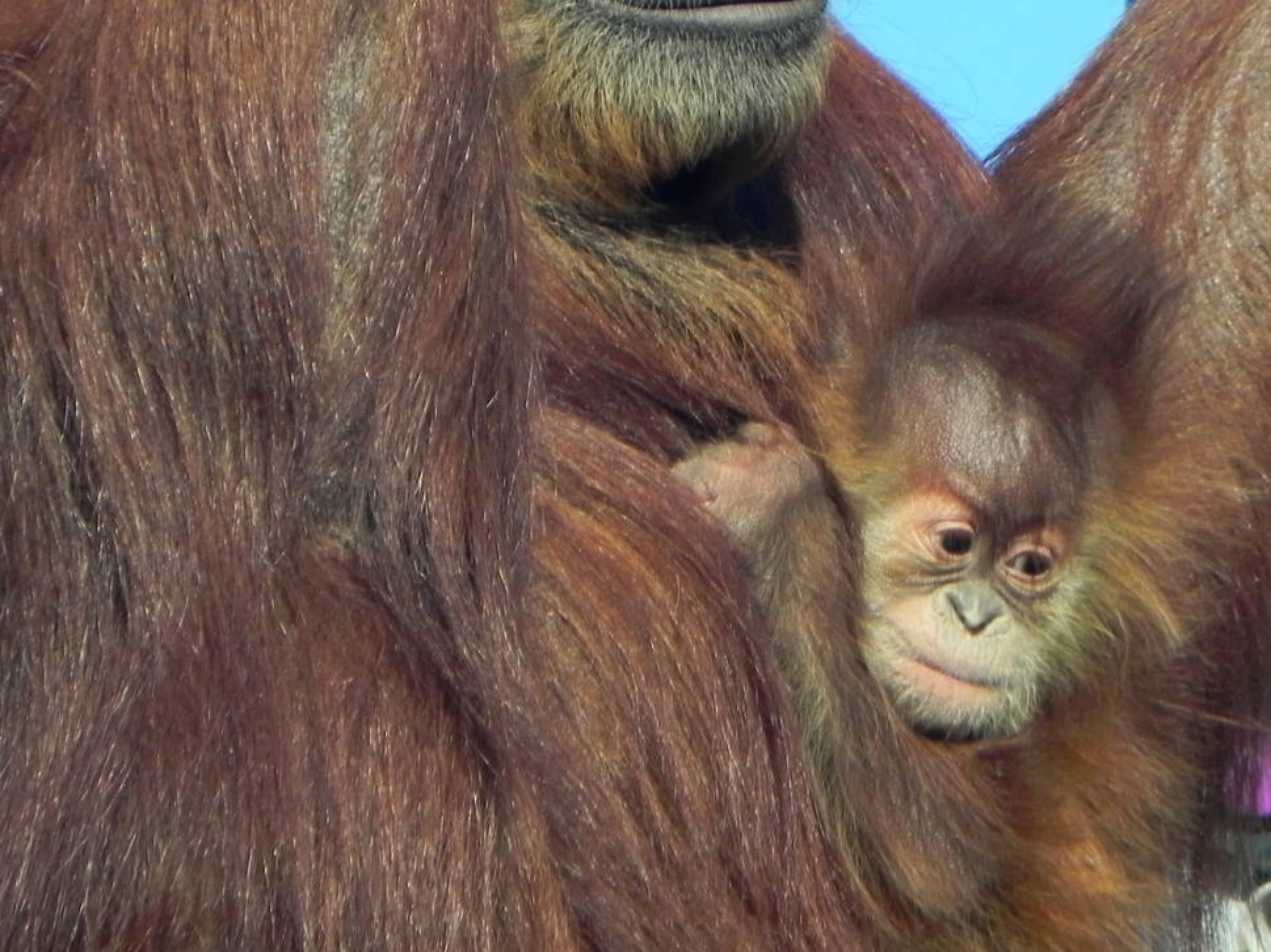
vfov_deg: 1.3
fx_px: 41108
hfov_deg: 1.8
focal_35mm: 1120
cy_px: 349
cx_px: 812
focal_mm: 120
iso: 160
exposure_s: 1/298
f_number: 5.6
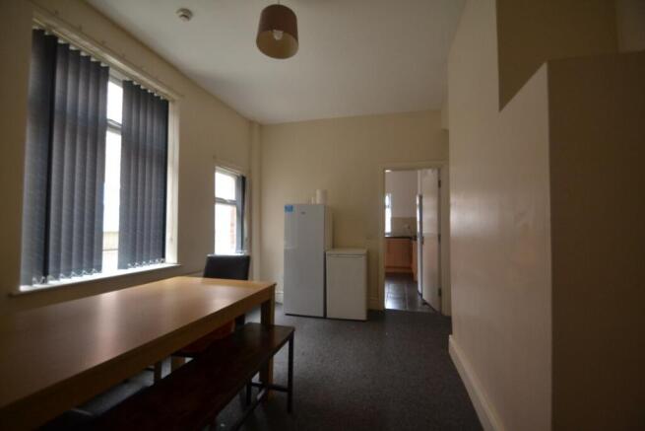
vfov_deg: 77.4
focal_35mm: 15
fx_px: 269
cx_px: 322
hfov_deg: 100.4
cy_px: 216
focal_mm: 10
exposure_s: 1/60
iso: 1000
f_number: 3.5
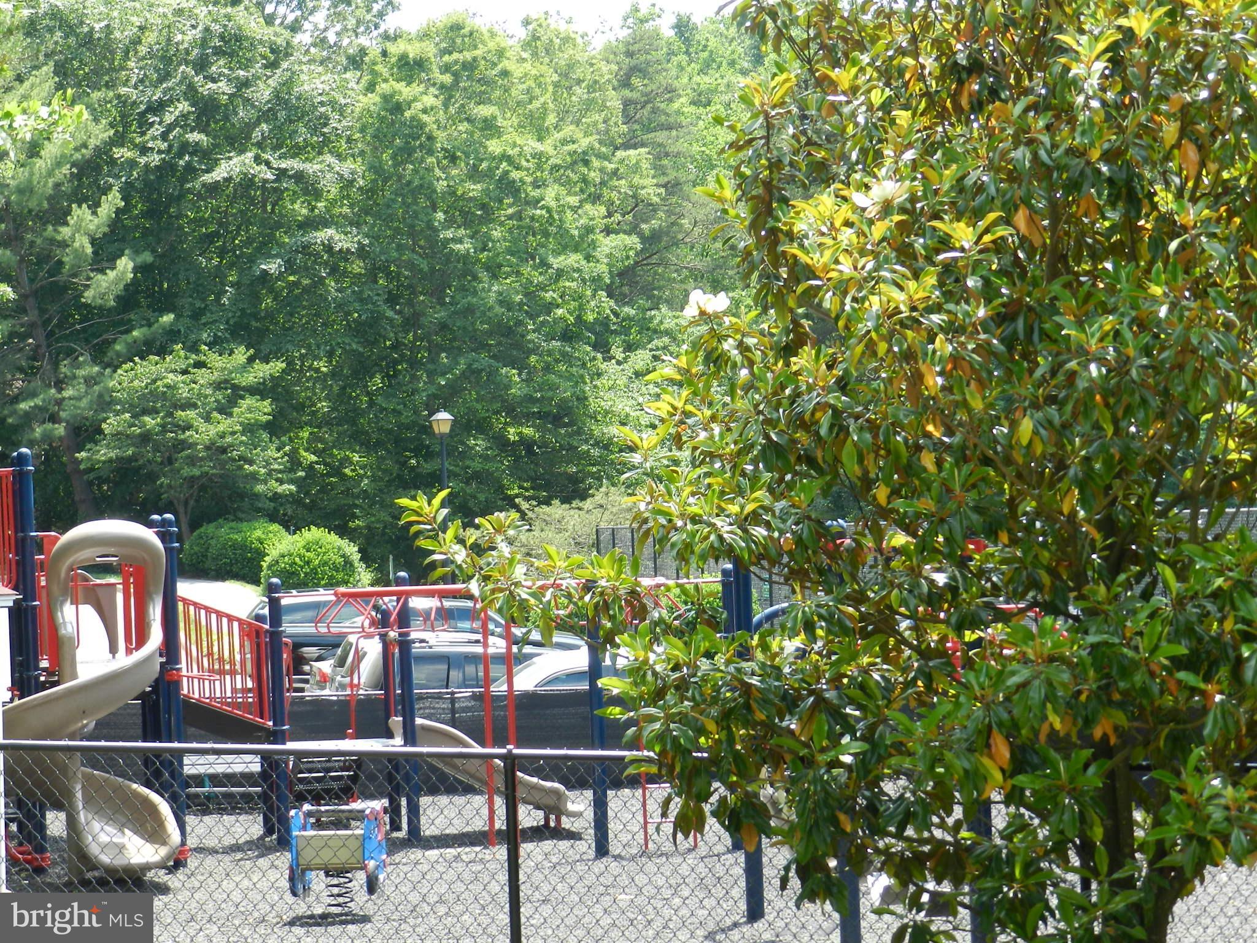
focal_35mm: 100
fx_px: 3631
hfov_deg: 19.6
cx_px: 628
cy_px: 472
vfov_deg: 14.8
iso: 160
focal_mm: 17.7
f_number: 4.6
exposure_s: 1/200
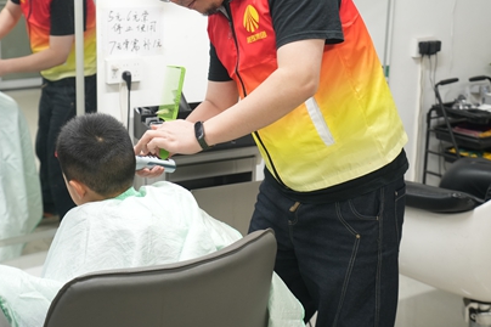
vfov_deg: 25.8
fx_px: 709
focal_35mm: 52
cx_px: 162
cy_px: 100
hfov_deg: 37.8
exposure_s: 1/125
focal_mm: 35
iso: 800
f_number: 3.2
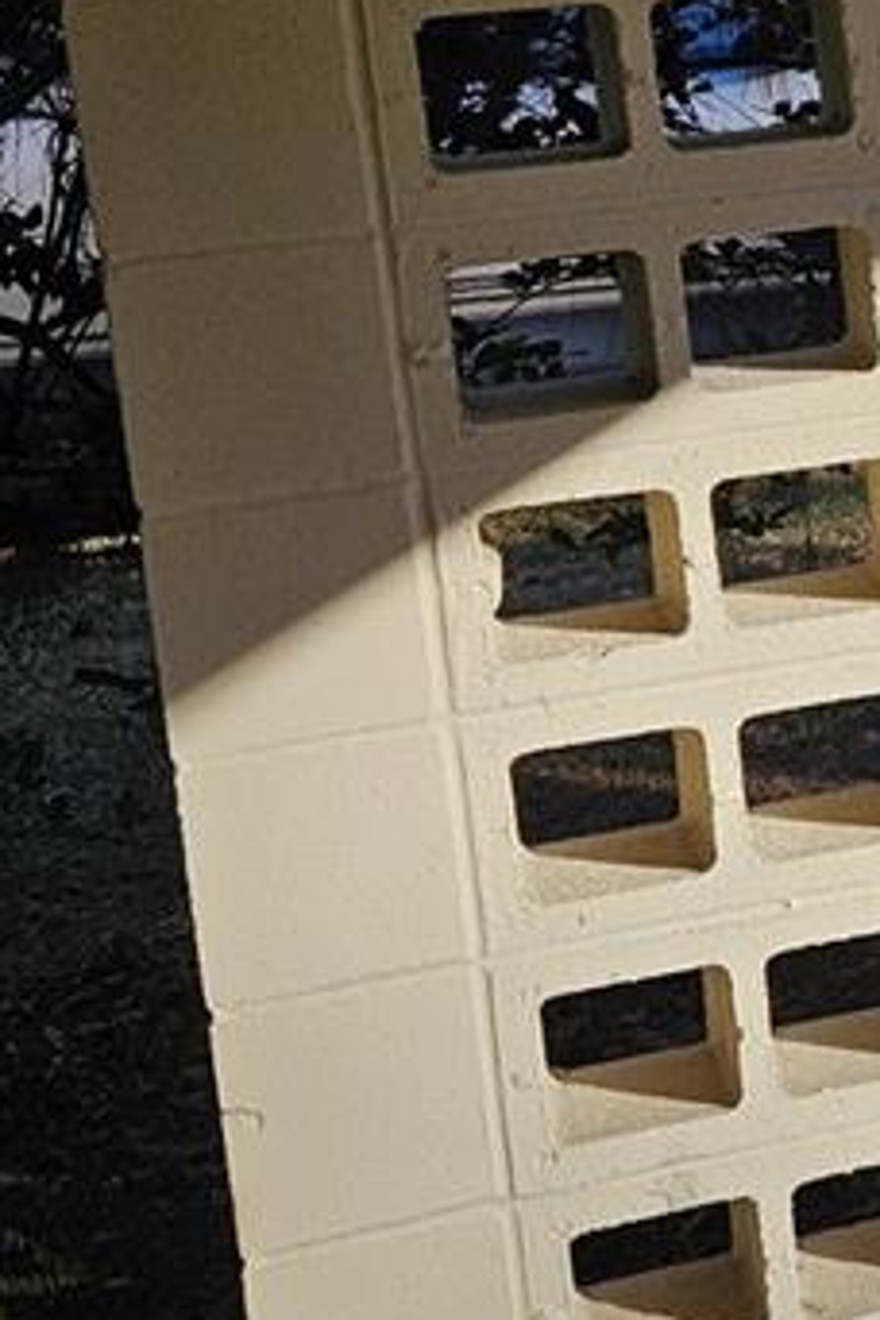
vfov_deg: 23.7
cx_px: 1725
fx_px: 3080
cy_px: 224
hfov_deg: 13.9
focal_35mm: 84
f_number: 1.8
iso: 50
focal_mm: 5.4
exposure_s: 1/2000
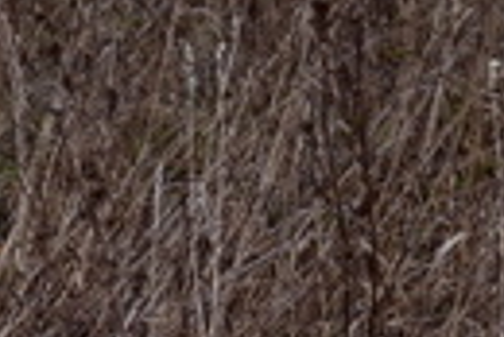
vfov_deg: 5.8
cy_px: -628
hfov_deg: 9.3
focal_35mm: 221
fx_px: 3097
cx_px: 205
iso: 400
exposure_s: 1/100
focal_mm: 24
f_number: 9
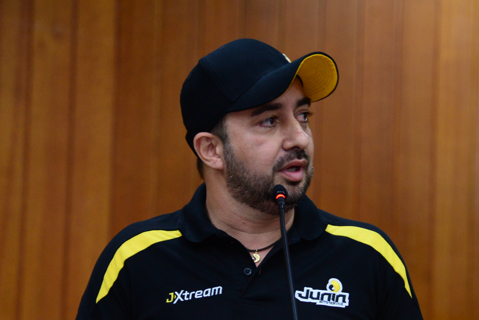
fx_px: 2196
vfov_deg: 8.3
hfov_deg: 12.4
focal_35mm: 165
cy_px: 230
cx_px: 283
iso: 2500
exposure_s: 1/125
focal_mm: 105
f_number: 4
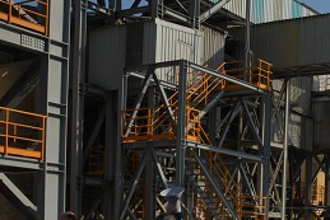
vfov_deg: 17.7
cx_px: 352
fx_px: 670
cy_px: 274
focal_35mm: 73
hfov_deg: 25.9
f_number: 3.5
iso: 100
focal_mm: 18
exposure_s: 1/3000
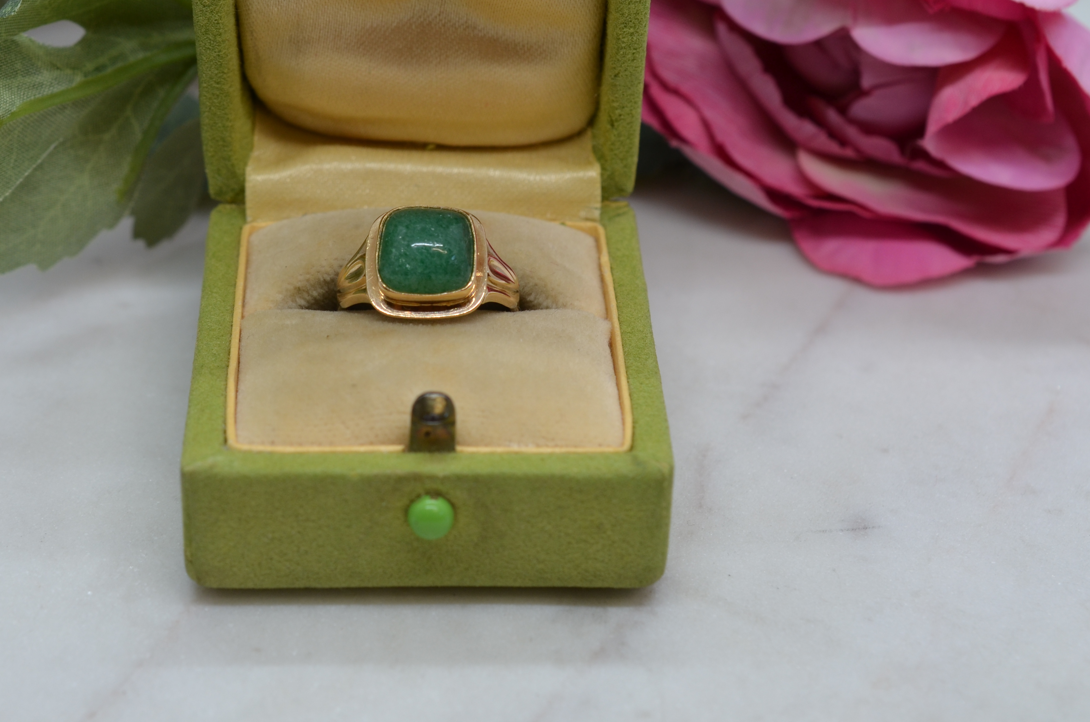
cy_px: 241
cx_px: 427
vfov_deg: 16.7
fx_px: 2448
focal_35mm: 81
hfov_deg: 25.1
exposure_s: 1/60
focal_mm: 40
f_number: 8
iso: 250
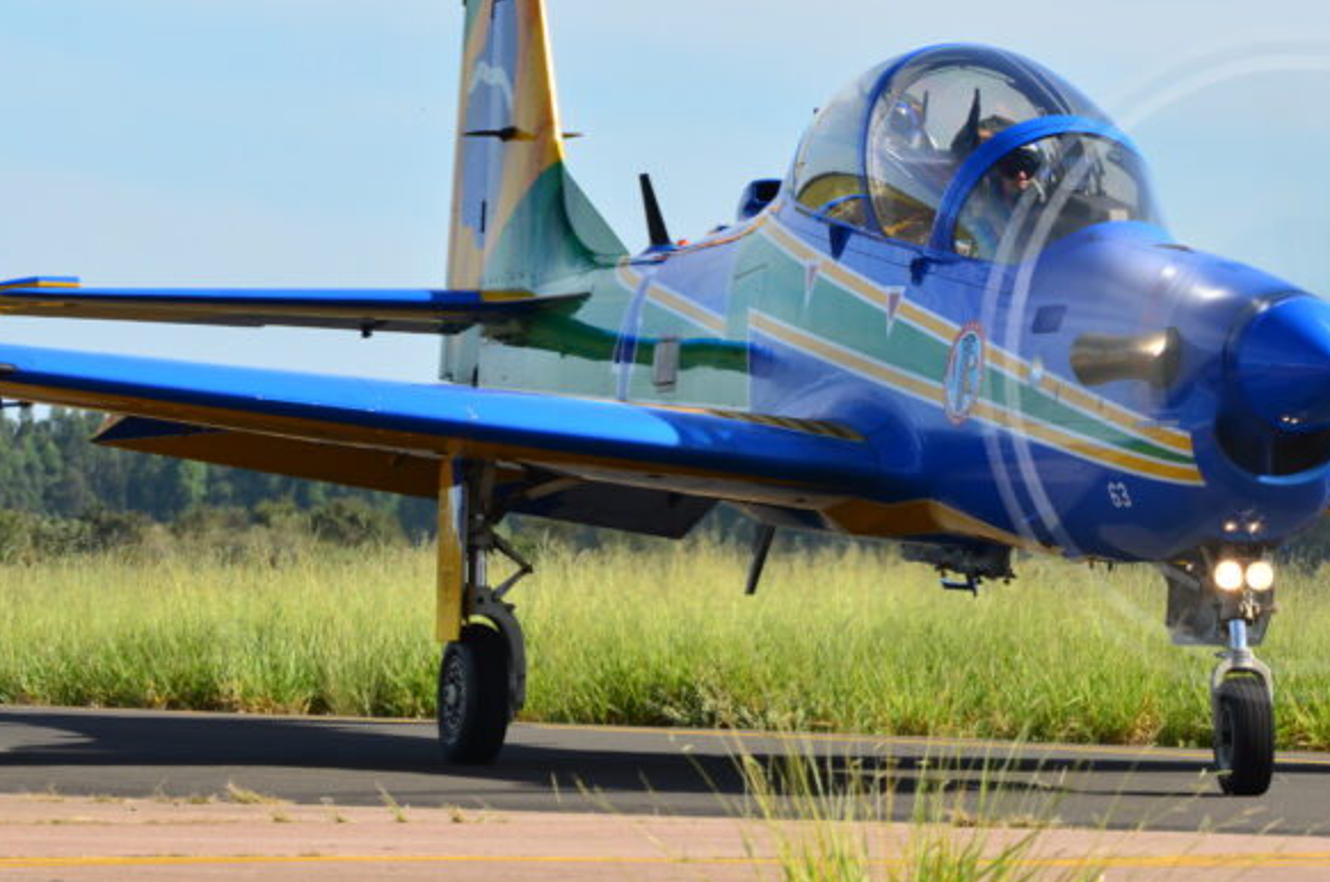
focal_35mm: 297
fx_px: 10954
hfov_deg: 6.9
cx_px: 814
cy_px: 342
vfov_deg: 4.6
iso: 100
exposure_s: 1/80
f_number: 16
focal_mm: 150
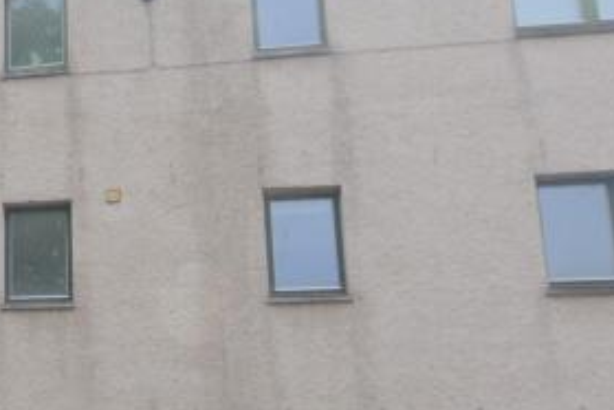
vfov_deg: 24.4
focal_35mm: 55
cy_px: 303
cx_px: -112
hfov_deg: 30.9
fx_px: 938
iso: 100
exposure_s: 1/200
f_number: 7.1
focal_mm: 10
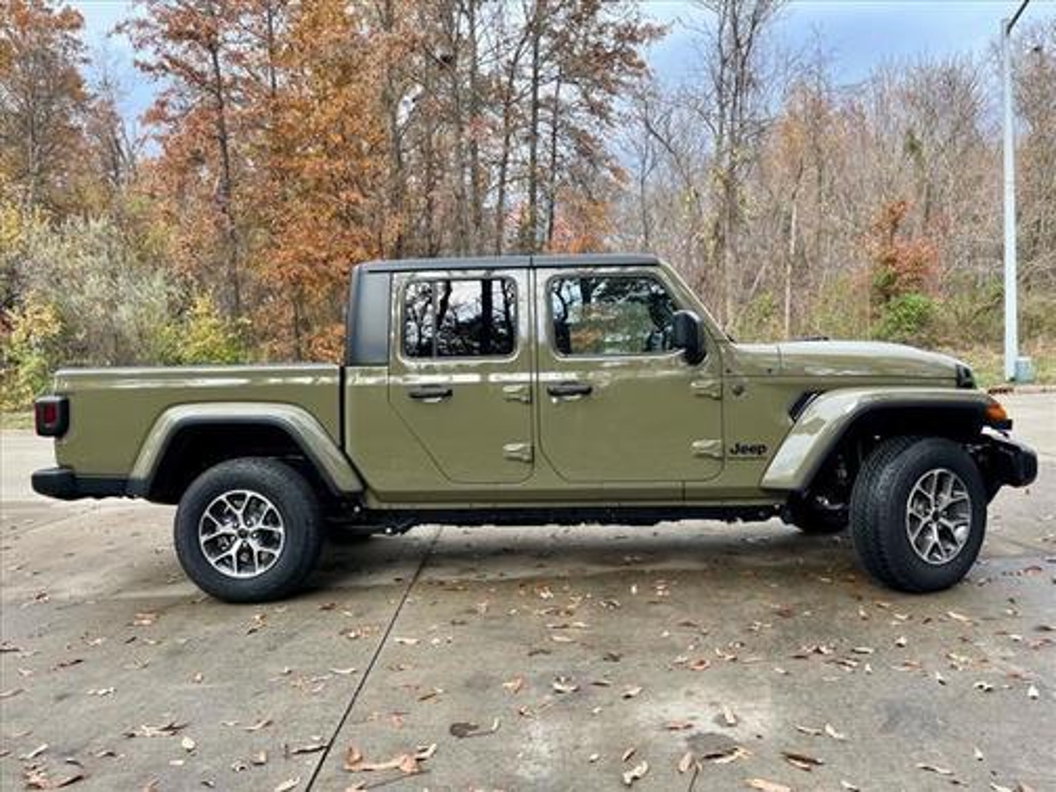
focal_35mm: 26
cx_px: 528
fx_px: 793
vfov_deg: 53.1
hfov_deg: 67.3
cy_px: 396
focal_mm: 5.1
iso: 50
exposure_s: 1/766
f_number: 1.6
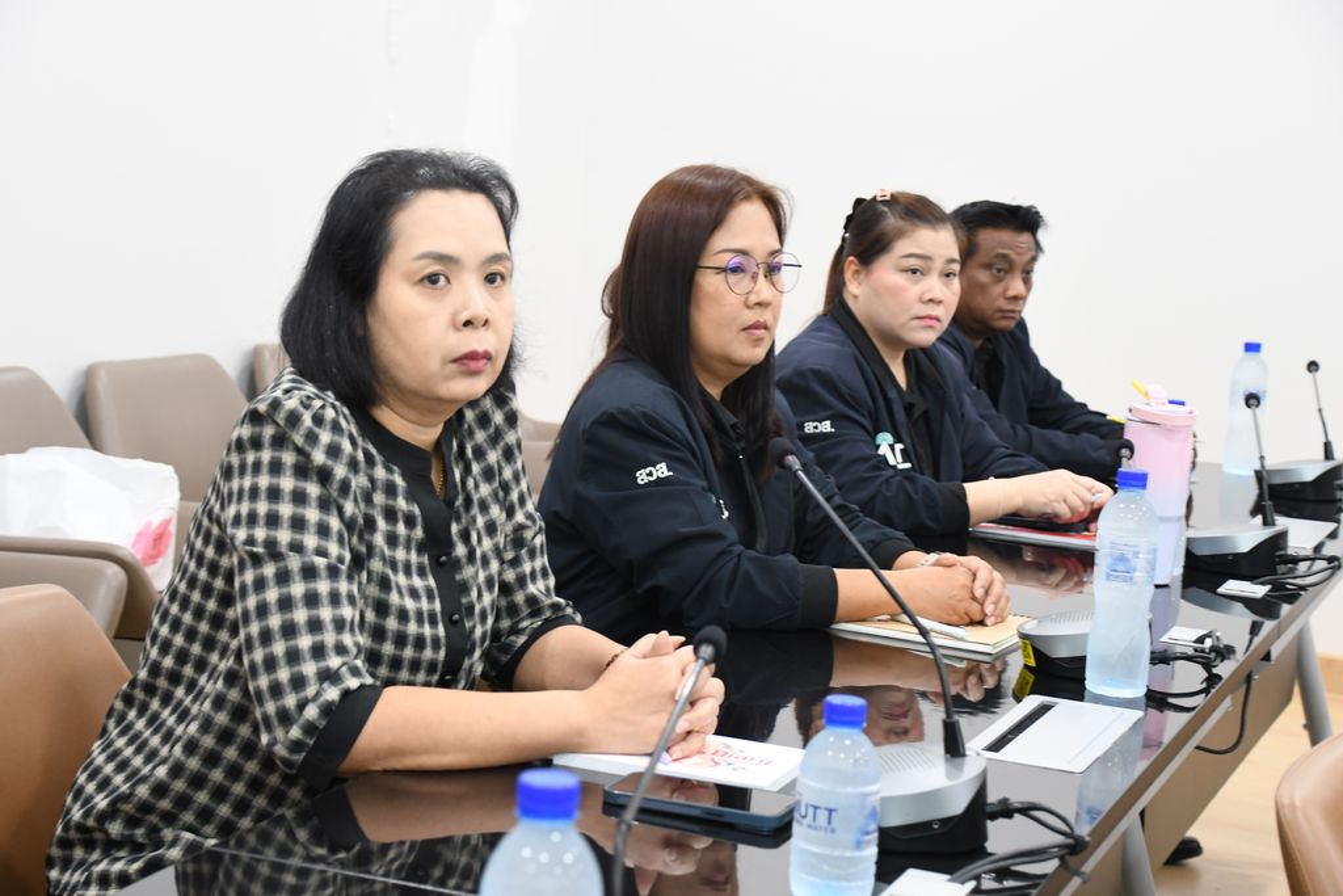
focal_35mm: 66
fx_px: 2462
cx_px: 672
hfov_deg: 30.5
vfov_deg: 20.6
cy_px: 448
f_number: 4.5
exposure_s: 1/30
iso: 1400
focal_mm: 44
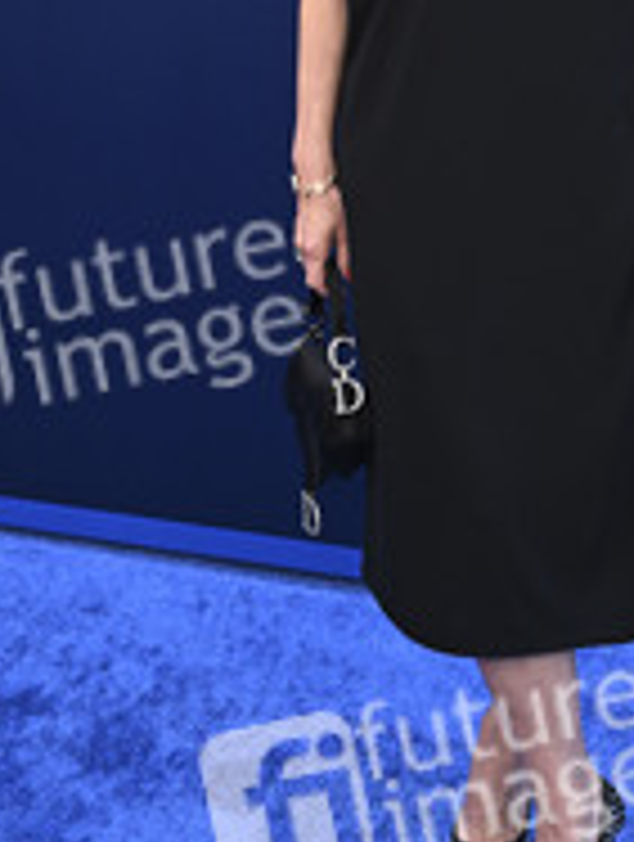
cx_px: 562
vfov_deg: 23.8
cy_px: 104
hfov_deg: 18.2
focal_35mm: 80
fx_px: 1947
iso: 640
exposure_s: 1/200
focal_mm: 39
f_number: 5.6
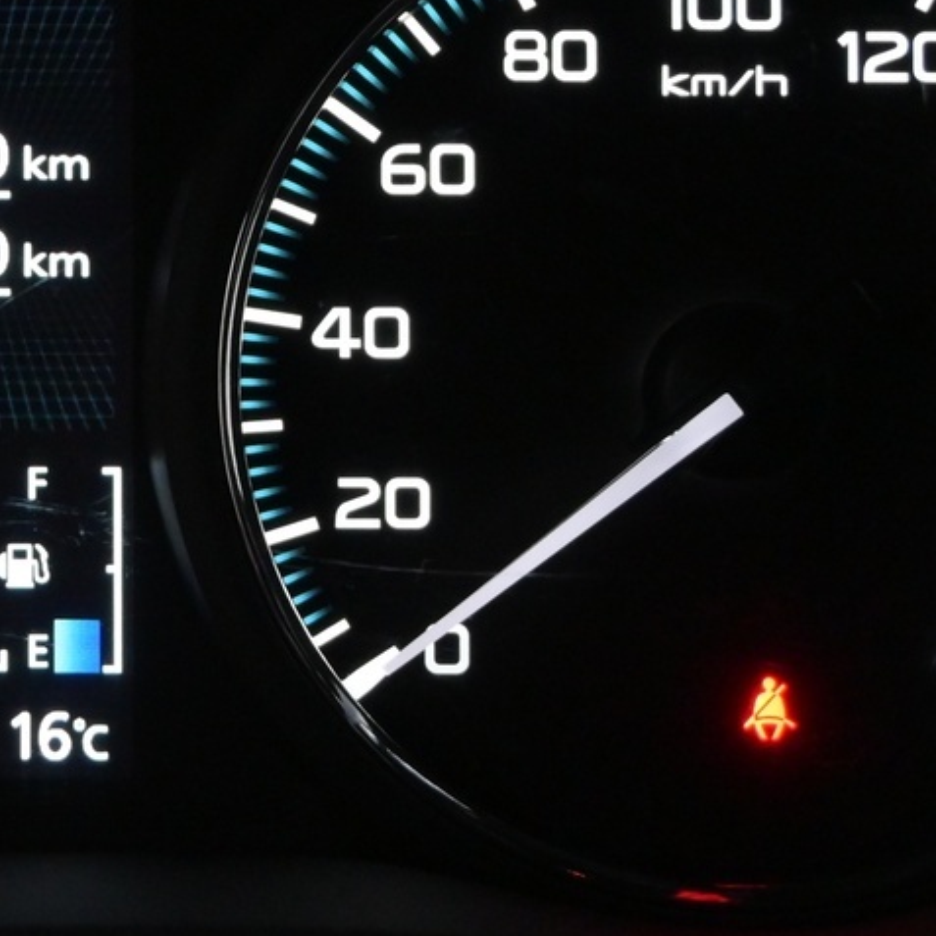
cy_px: 324
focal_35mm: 132
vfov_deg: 13.2
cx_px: -122
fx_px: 4043
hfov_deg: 12.9
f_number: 5.6
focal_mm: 30.5
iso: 2500
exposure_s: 1/125
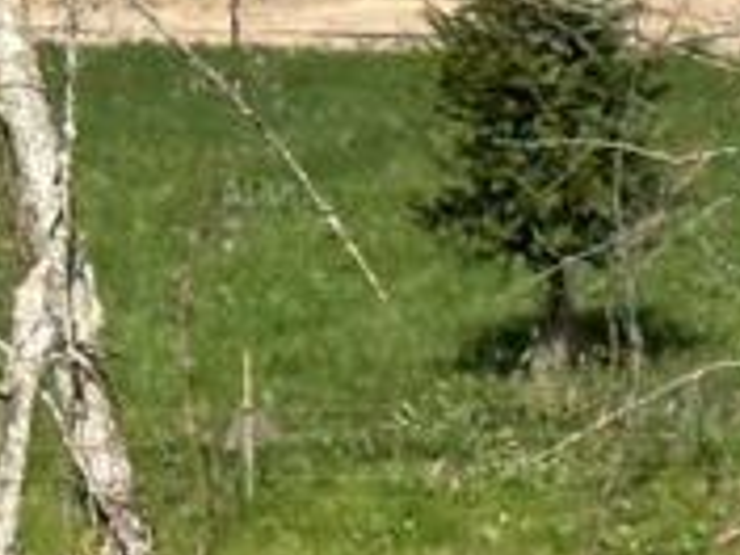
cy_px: -975
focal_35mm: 280
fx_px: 5986
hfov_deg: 7.0
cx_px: 1135
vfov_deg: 5.1
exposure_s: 1/4184
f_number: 1.78
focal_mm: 6.86
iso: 64
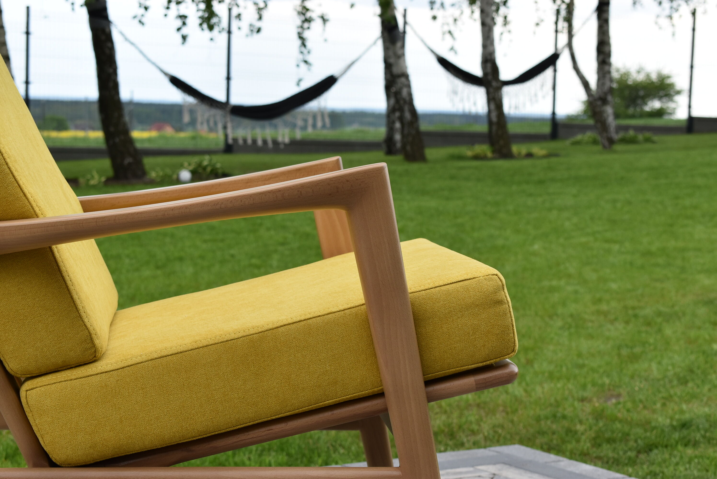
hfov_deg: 24.6
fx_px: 1644
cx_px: 358
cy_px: 240
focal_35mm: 82
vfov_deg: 16.6
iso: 400
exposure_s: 1/250
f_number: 8
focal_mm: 55
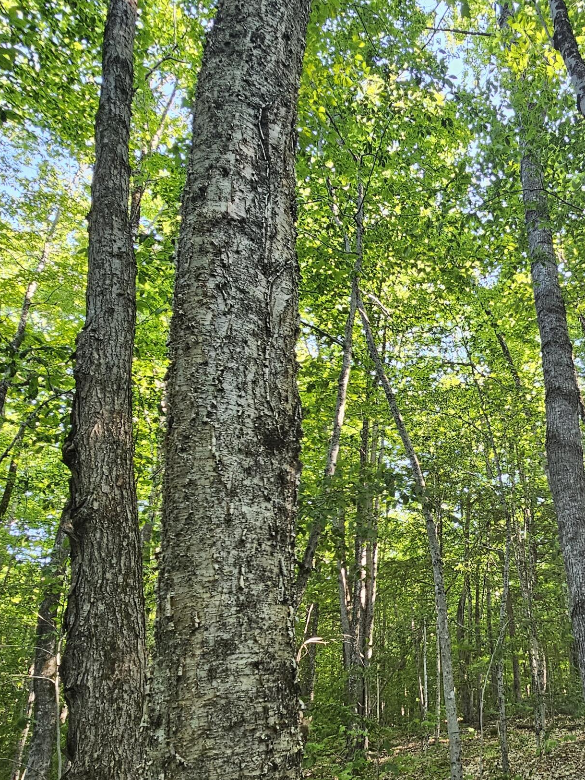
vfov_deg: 70.5
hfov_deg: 52.5
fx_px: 541
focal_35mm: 24
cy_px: 485
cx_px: 483
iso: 125
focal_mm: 2.2
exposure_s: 1/50
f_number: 2.2
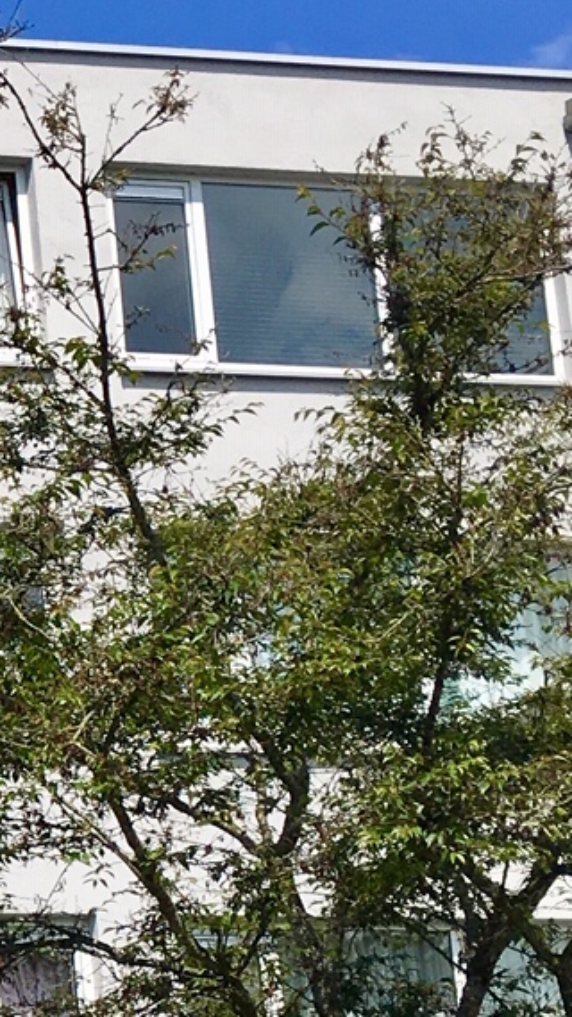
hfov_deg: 9.6
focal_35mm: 112
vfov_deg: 18.9
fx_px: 3020
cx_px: -804
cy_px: 840
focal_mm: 4.15
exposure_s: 1/2137
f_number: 2.2
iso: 25
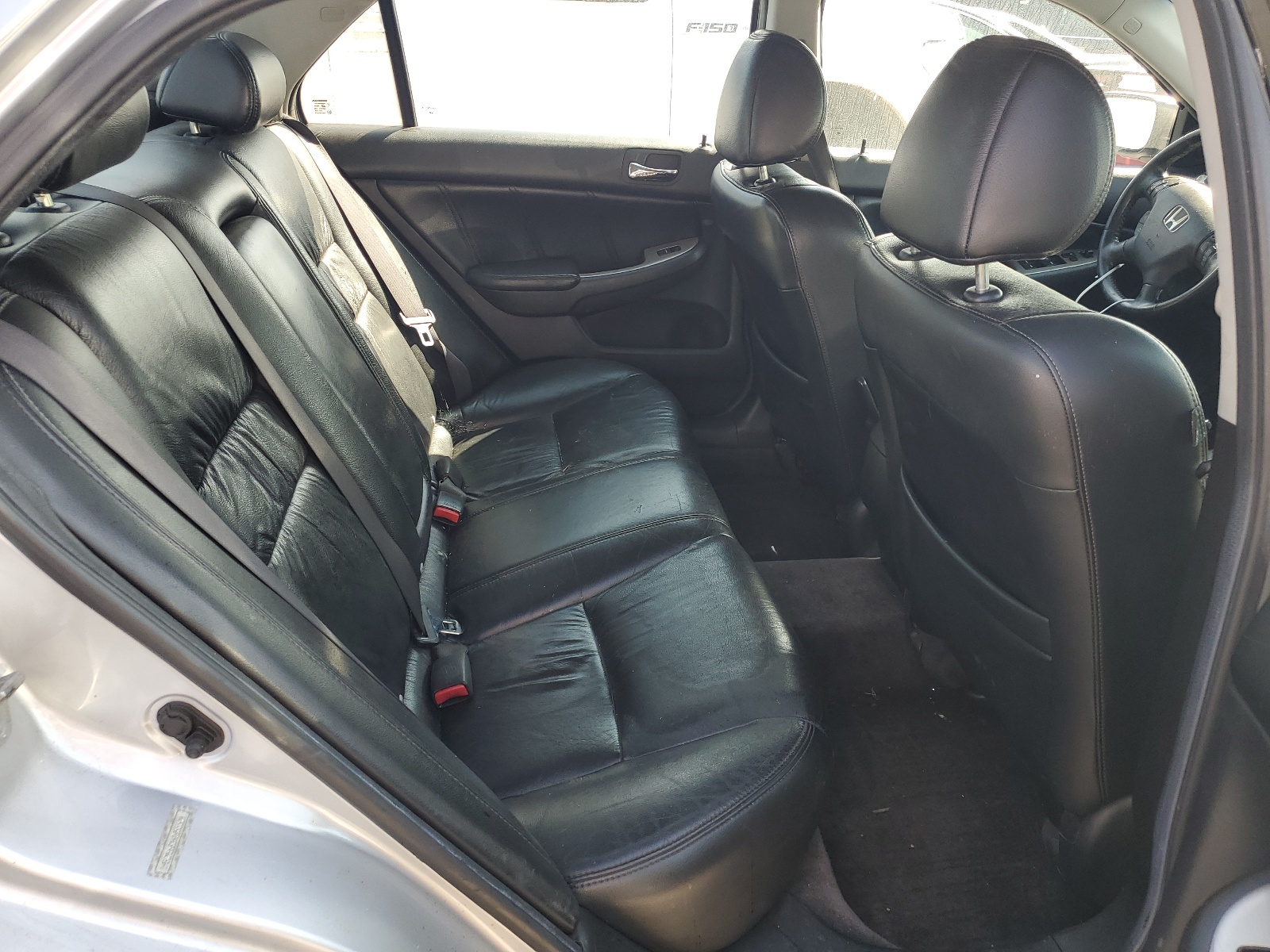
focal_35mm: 26
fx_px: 954
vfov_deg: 53.1
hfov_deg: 67.3
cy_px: 476
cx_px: 635
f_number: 1.5
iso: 50
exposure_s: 1/263
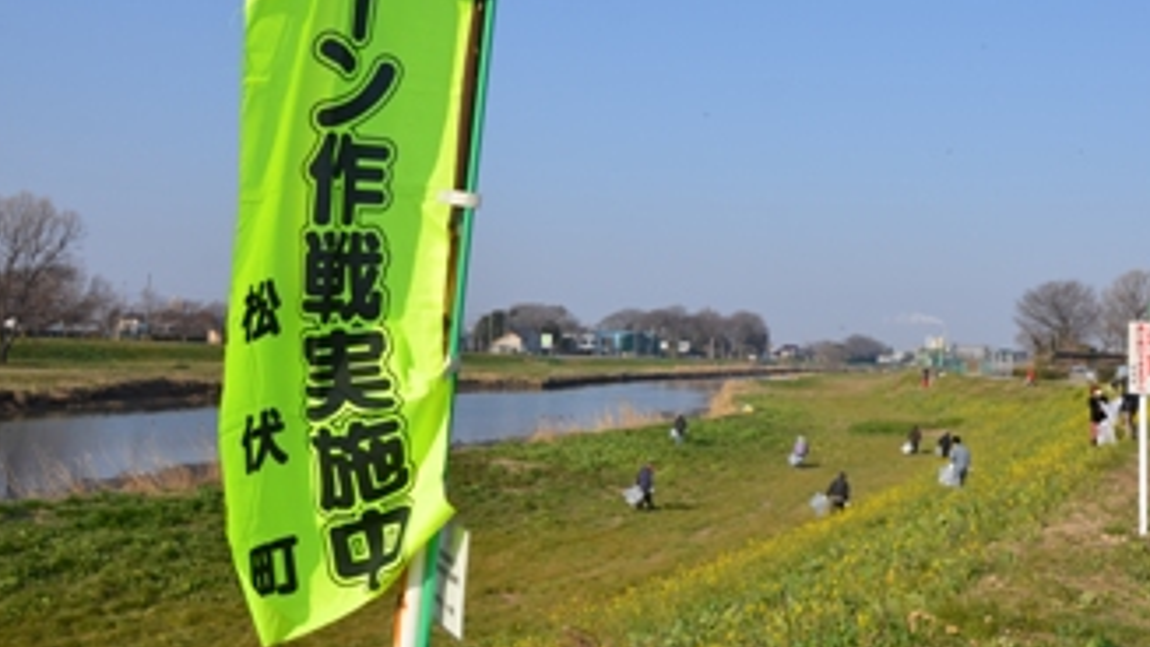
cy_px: 213
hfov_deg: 46.9
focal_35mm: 43
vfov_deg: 27.5
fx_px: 1311
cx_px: 724
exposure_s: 1/250
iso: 100
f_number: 8
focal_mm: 20
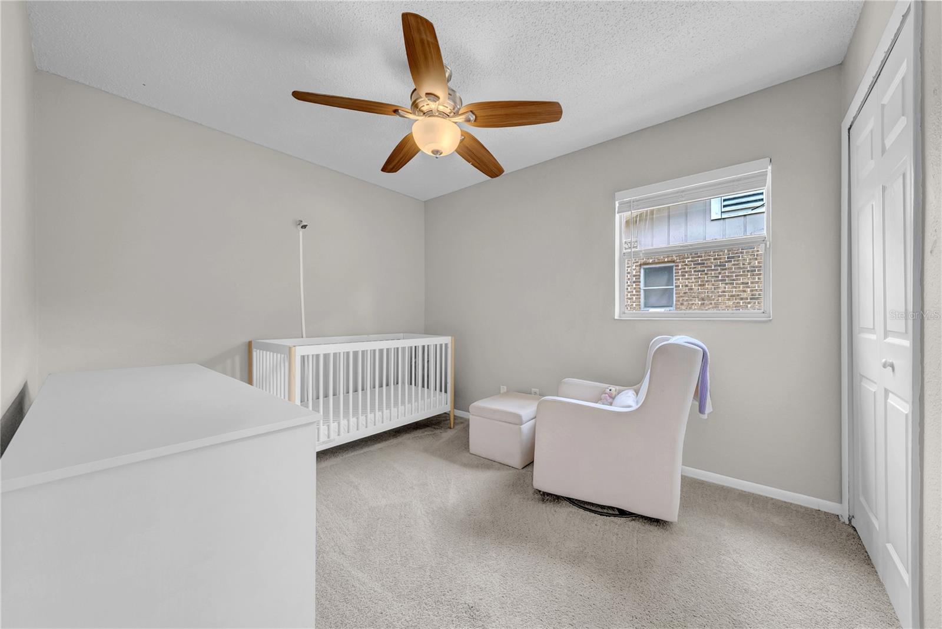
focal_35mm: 12
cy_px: 314
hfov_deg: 112.6
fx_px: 314
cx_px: 471
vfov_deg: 90.1
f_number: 8
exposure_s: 1/20
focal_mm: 12
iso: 800
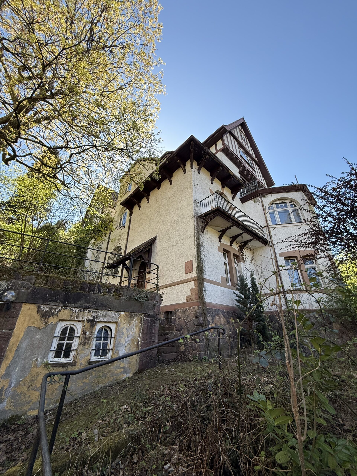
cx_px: 178
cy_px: 238
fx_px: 193
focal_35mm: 14
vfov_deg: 102.1
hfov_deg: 85.7
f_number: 2.2
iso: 64
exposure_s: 1/424
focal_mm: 2.22
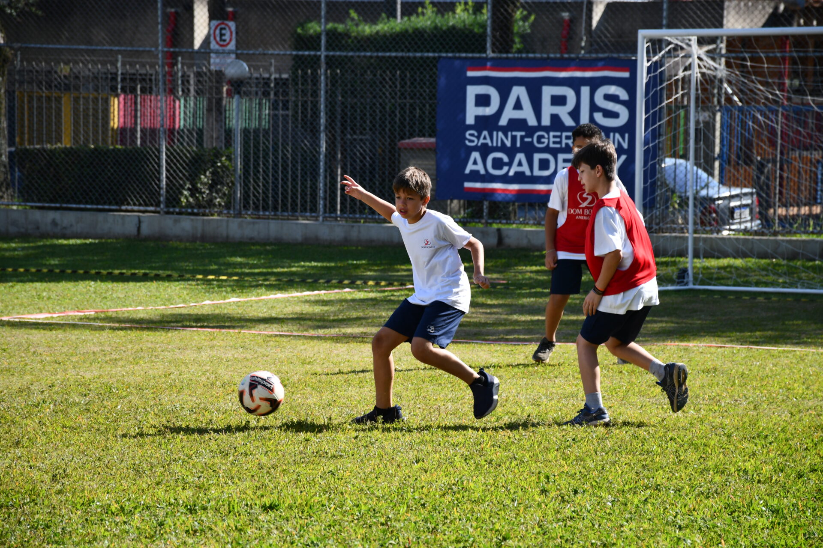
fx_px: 3978
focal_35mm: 174
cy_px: 274
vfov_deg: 7.9
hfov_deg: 11.8
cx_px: 412
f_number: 7.1
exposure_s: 1/500
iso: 200
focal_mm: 116
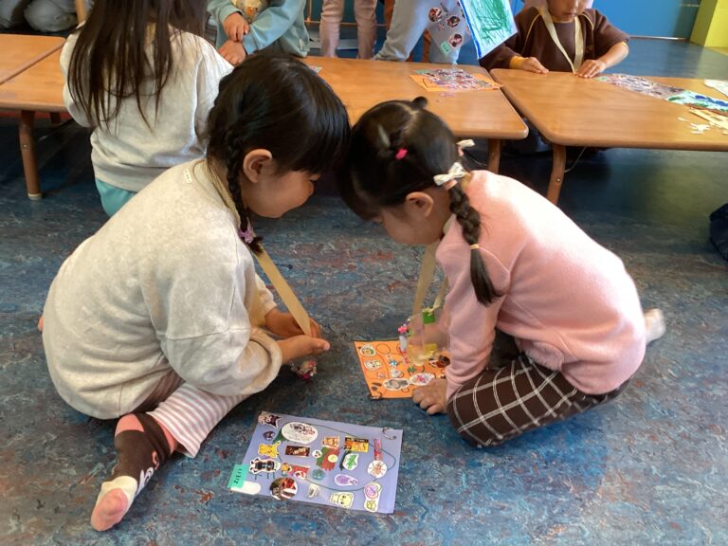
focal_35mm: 31
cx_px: 364
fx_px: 652
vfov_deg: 45.4
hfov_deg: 58.4
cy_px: 273
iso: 160
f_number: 2.4
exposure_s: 1/60
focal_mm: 3.3
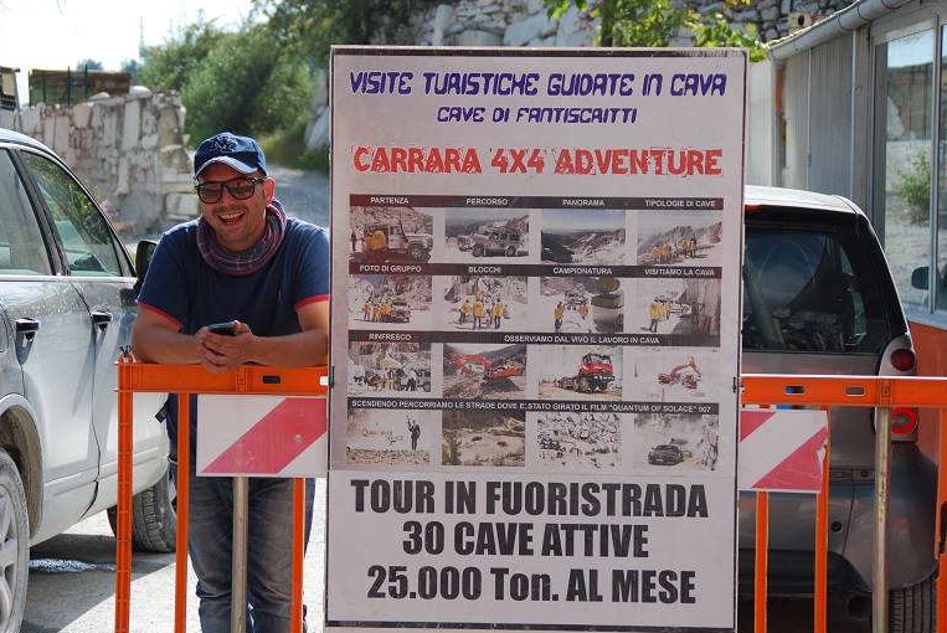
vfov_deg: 12.8
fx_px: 2817
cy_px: 328
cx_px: 484
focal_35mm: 107
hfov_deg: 19.1
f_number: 5.6
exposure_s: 1/500
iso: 160
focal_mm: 68
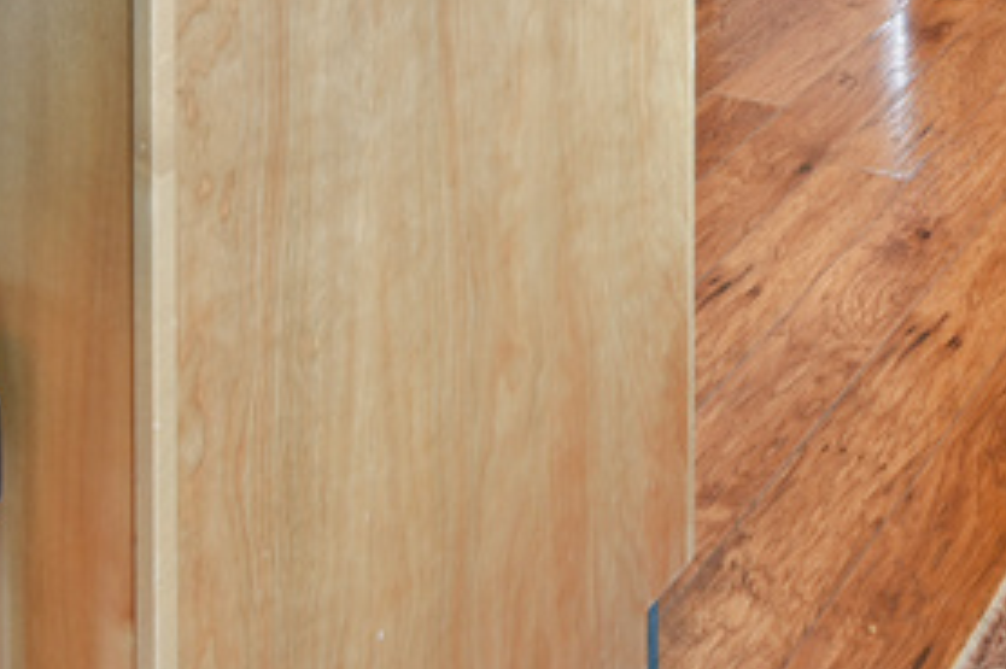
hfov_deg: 32.5
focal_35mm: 59
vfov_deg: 19.6
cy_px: -372
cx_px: 876
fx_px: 1648
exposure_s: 4
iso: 100
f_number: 8
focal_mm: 16
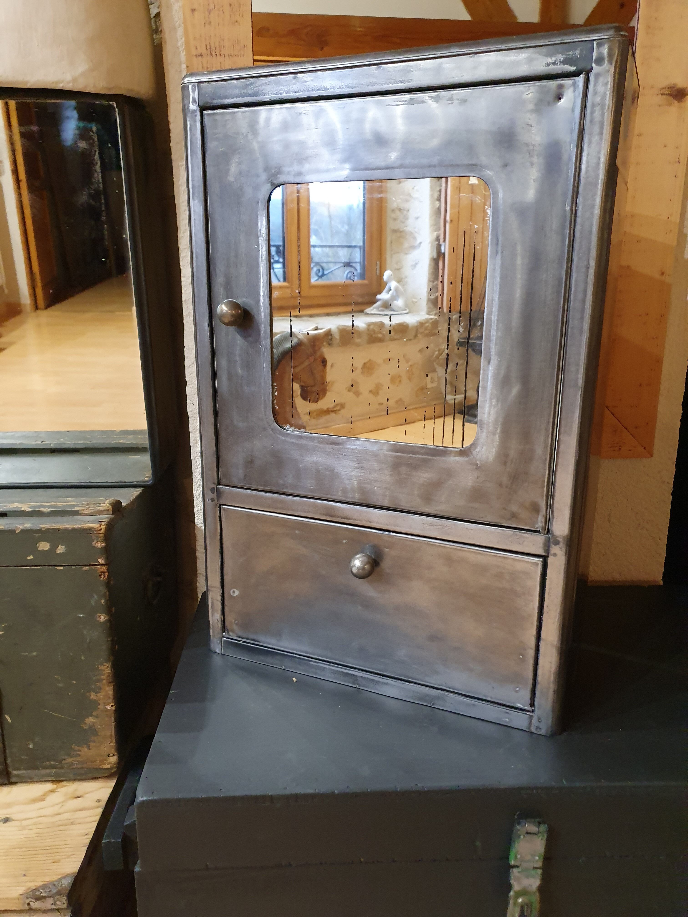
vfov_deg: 67.3
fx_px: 689
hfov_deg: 53.1
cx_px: 344
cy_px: 458
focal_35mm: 26
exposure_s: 1/50
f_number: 1.5
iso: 500
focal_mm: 4.32
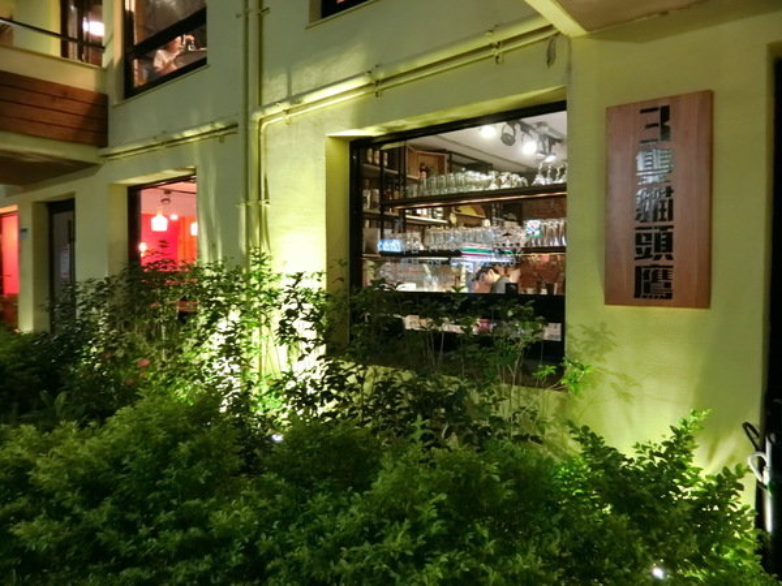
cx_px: 391
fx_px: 565
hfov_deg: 69.4
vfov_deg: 54.9
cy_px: 293
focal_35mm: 25
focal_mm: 5.4
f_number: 2.8
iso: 400
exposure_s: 1/5
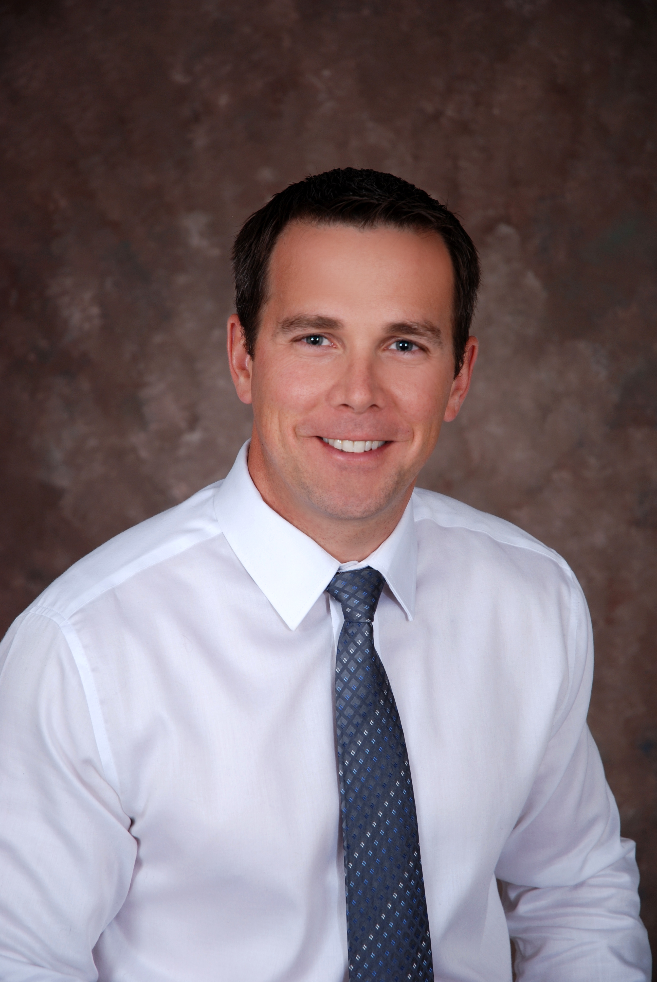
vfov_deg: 19.4
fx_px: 2866
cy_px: 491
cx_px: 328
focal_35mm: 105
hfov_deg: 13.1
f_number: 4.5
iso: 100
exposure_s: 1/125
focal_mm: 70
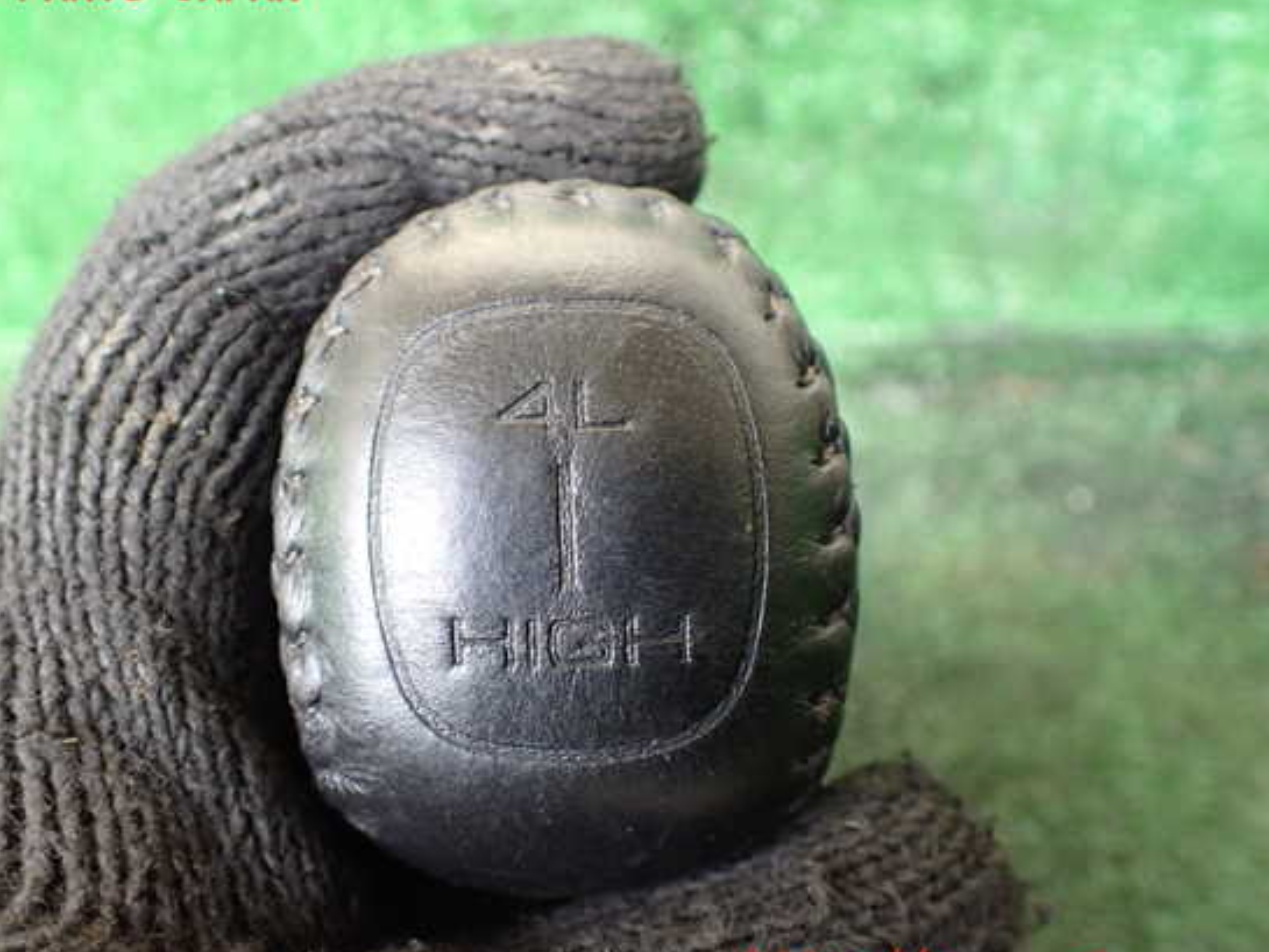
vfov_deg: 43.0
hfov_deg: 55.3
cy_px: 479
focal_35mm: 33
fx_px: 1210
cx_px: 575
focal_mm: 5.4
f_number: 2.3
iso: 800
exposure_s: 1/125
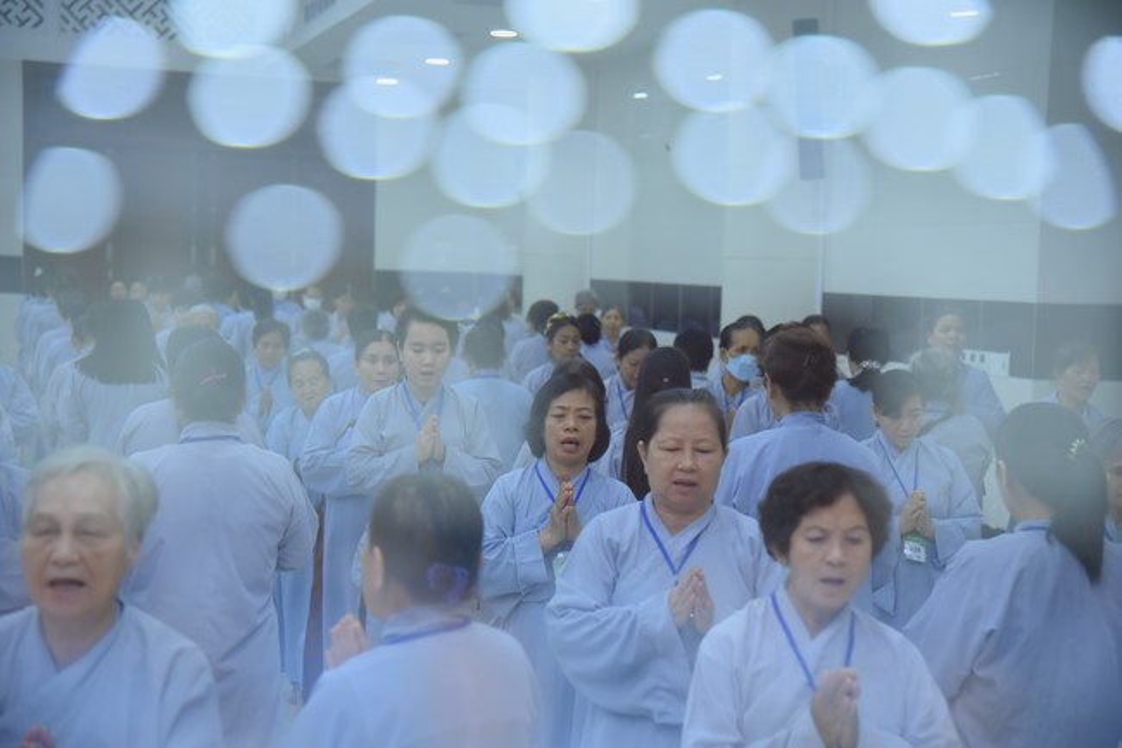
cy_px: 374
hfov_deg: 17.1
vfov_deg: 11.4
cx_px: 561
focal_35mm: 120
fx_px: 3739
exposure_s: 1/160
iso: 1600
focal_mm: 120
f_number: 4.5
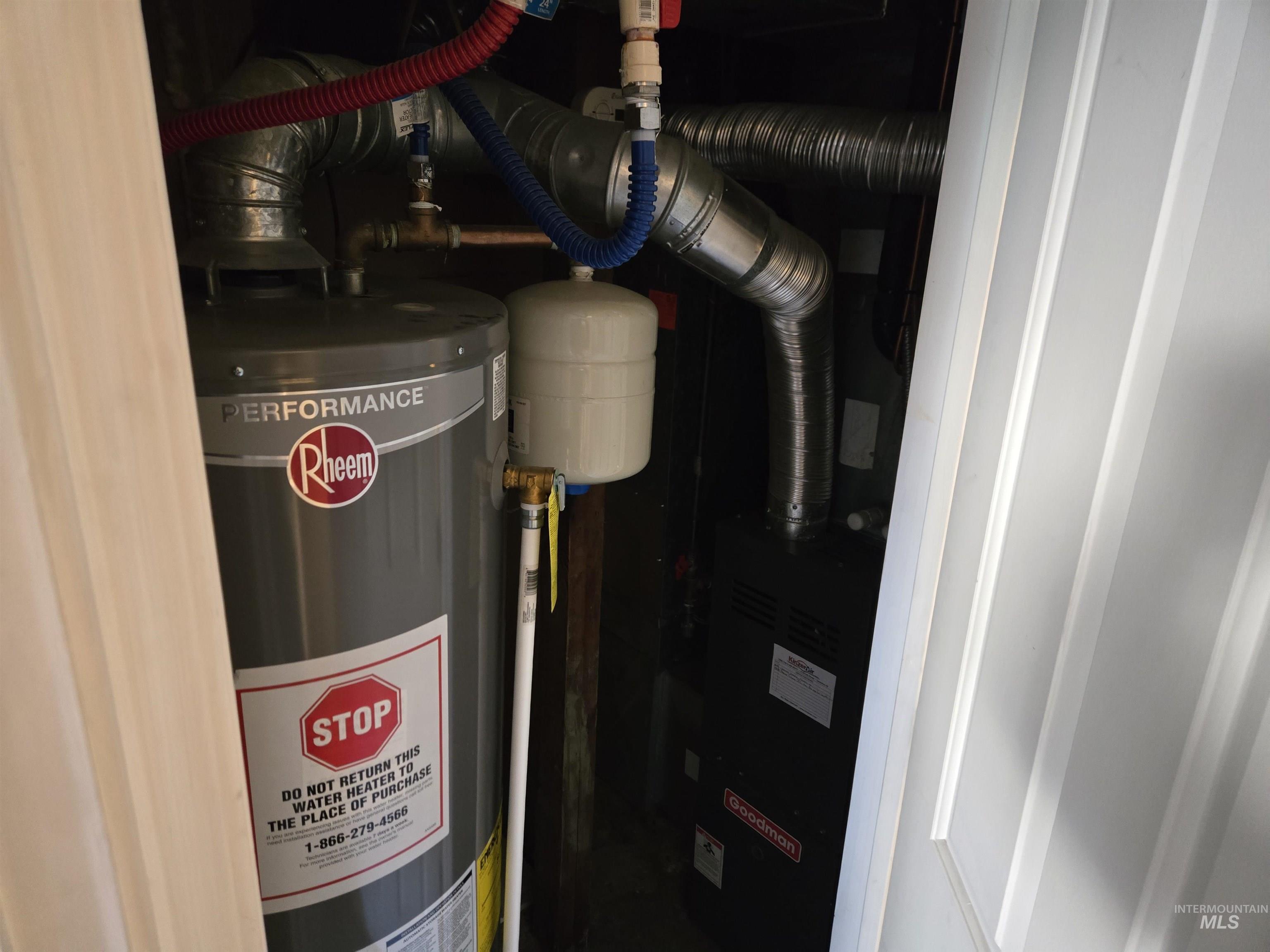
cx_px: 635
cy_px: 476
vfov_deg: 58.9
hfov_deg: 73.9
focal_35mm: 23
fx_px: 844
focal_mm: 5.4
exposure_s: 1/30
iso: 1600
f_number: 1.8
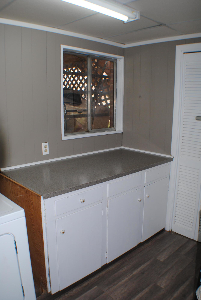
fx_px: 301
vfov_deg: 53.1
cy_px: 150
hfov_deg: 37.0
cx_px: 100
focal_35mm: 36
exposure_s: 1/60
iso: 200
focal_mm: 24
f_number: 4
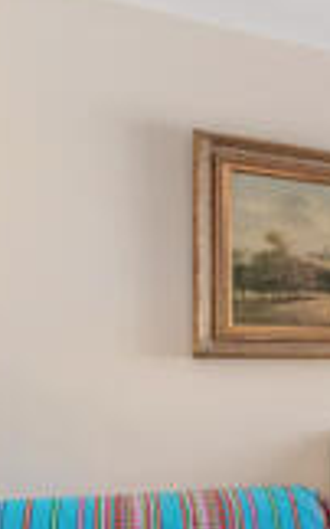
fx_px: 692
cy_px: 400
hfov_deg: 18.2
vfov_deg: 40.6
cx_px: 657
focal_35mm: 48
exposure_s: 1/60
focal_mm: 16
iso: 100
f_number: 5.6
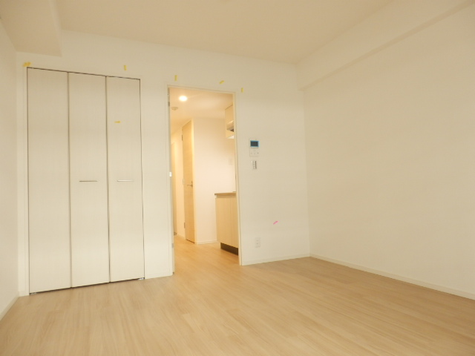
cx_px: 238
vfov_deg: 56.8
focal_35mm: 24
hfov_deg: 71.6
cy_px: 178
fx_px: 329
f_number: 3
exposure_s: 1/30
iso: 250
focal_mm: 4.2
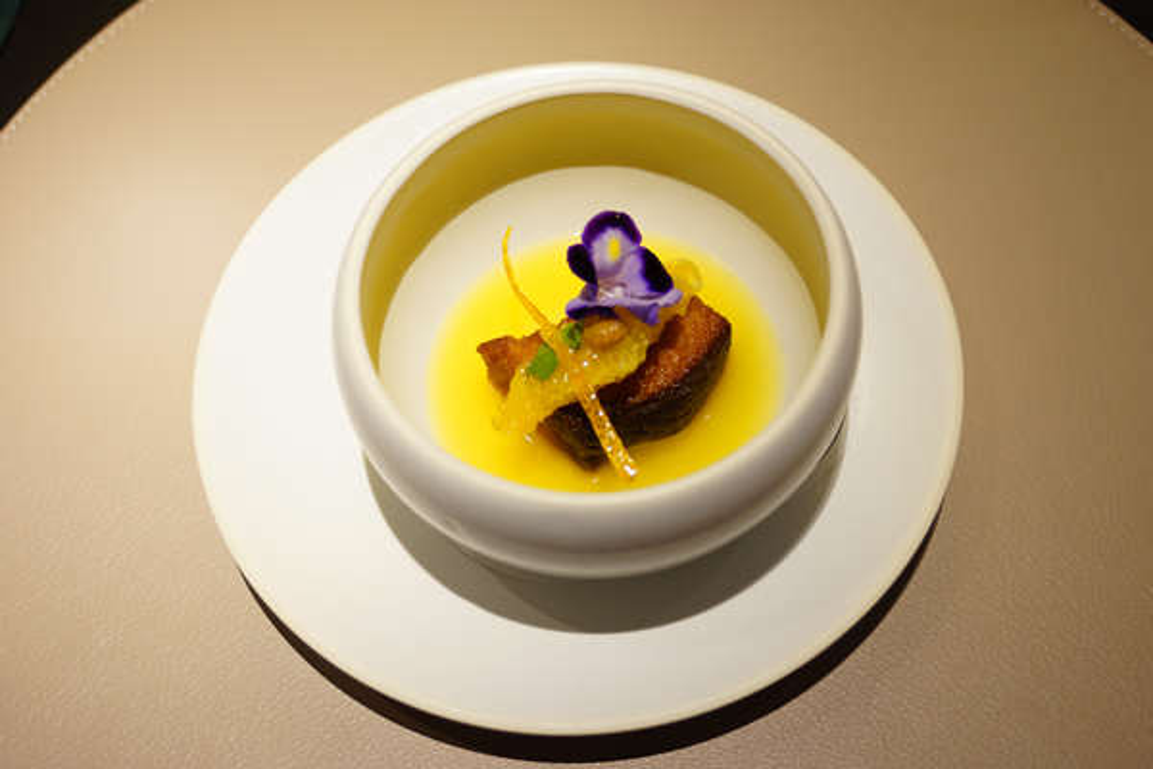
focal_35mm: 45
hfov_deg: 43.6
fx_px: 1441
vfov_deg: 29.9
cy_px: 384
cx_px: 576
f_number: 4.5
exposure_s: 1/10
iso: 100
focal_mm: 30
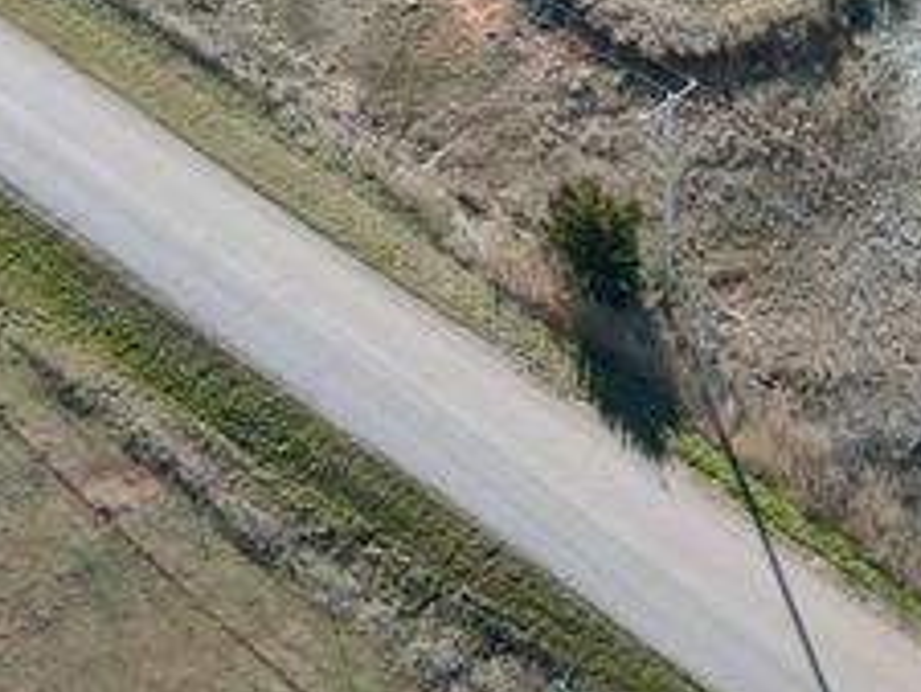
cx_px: 614
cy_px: -741
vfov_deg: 12.0
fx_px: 2902
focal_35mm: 109
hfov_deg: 18.0
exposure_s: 1/320
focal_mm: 4.5
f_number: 2.8
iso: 100
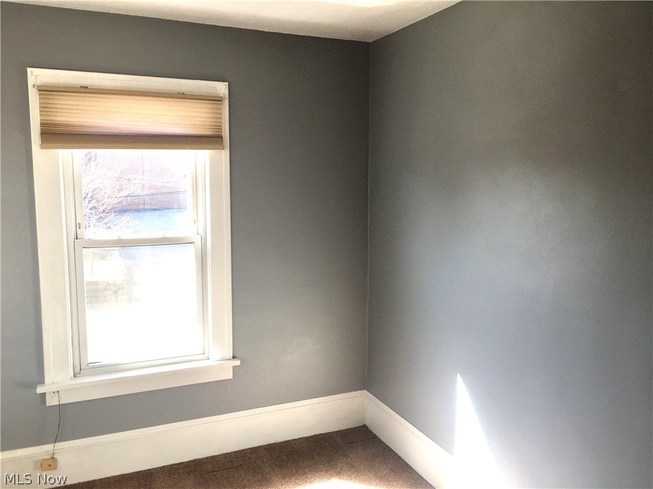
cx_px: 326
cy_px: 244
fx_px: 547
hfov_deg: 61.7
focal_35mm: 29
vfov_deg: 48.2
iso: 25
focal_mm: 4.15
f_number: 2.2
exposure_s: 1/100
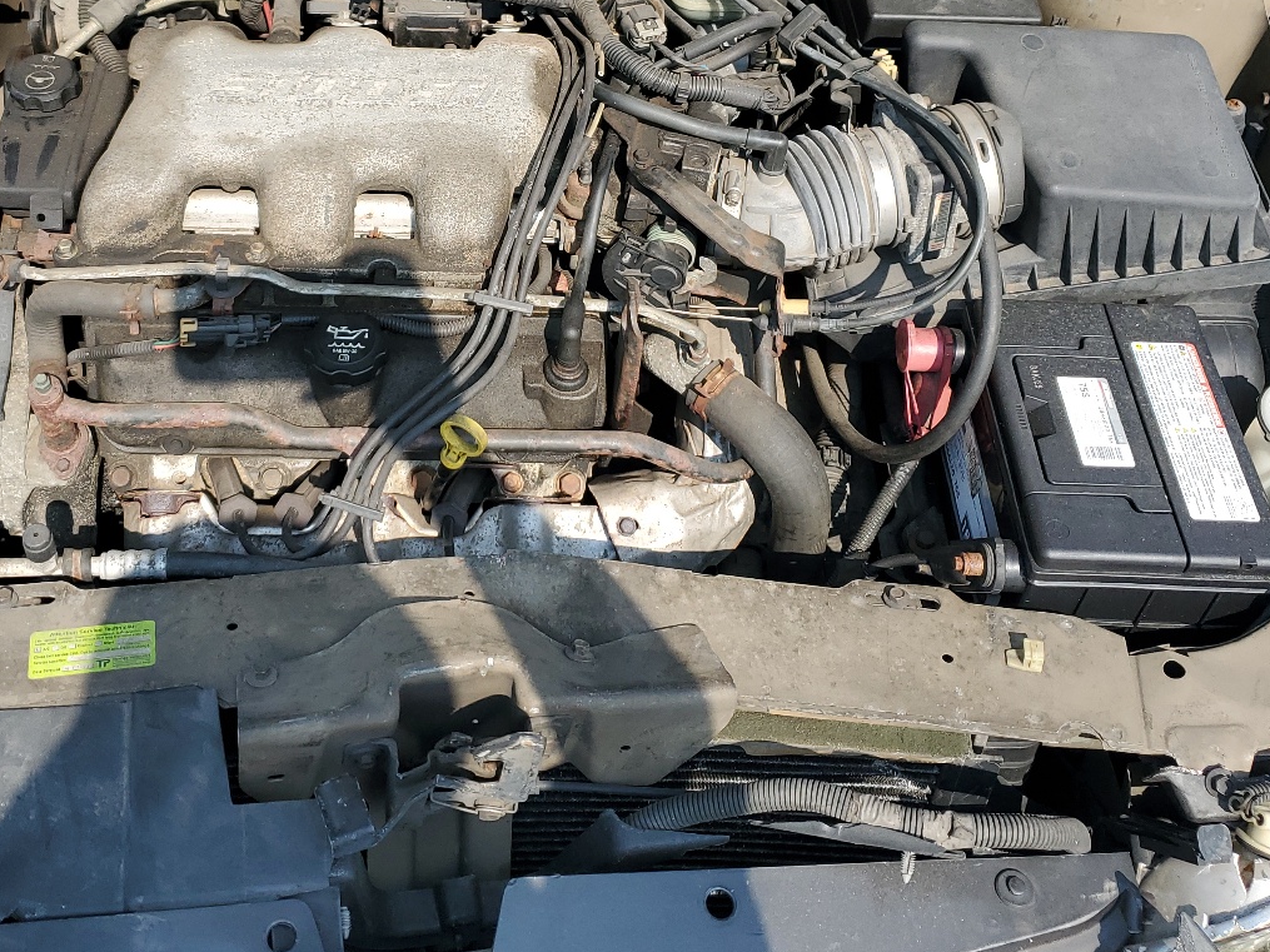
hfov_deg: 45.5
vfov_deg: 34.4
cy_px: 245
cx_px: 511
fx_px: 1504
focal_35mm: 41
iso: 50
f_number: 1.5
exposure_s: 1/2000
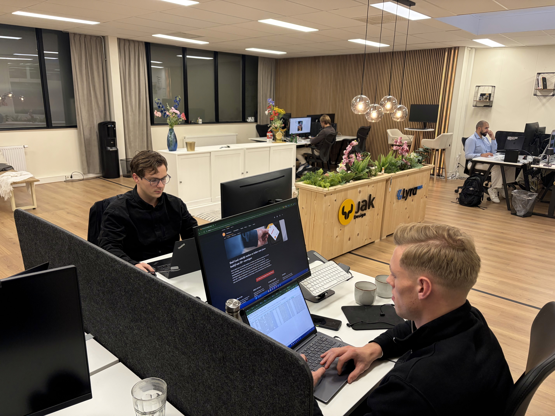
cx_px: 278
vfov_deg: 53.1
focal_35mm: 26
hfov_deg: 67.3
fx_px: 417
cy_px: 208
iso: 125
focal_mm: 5.96
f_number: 1.6
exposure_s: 1/100
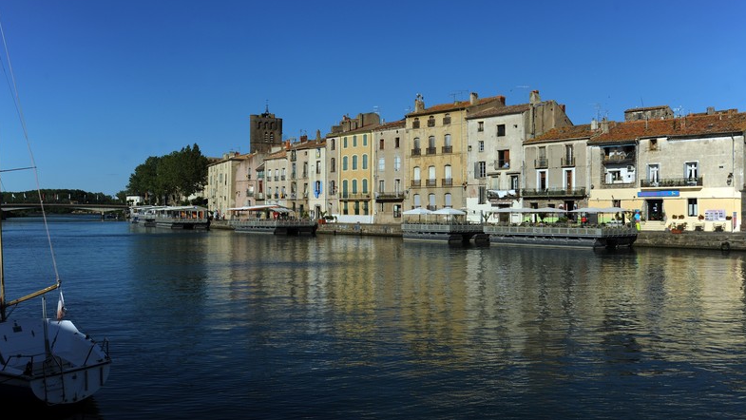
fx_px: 633
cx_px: 377
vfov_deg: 36.7
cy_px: 199
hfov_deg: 61.0
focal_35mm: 32
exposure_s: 1/640
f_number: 8
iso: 200
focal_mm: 30
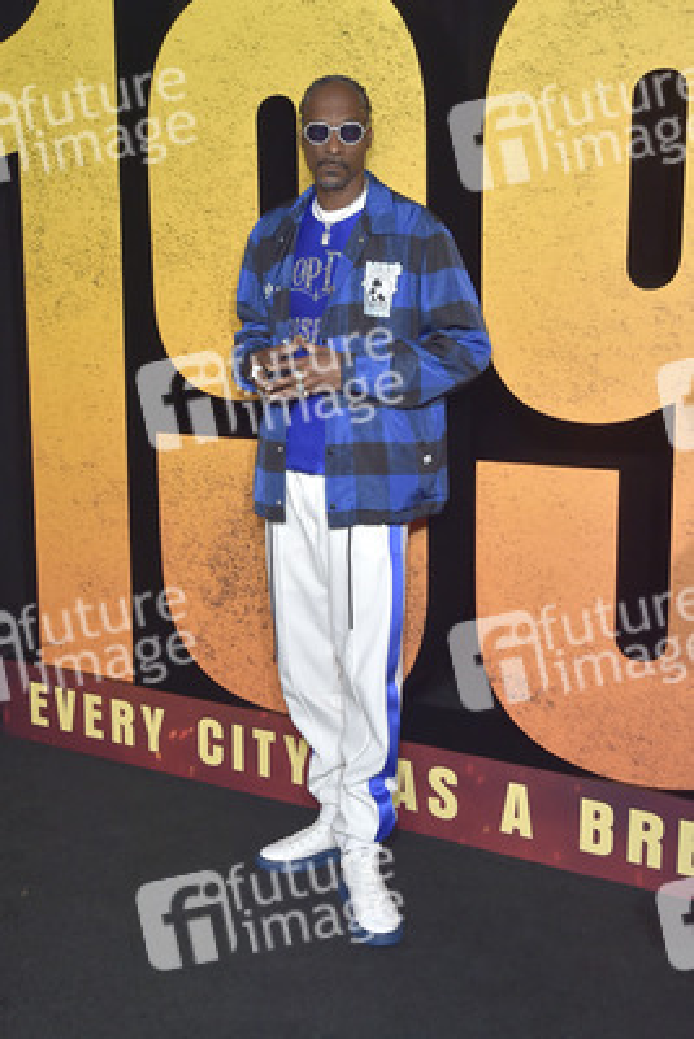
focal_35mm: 35
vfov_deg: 54.4
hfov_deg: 37.9
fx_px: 1011
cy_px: 520
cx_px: 347
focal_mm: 35
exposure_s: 1/250
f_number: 6.3
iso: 640
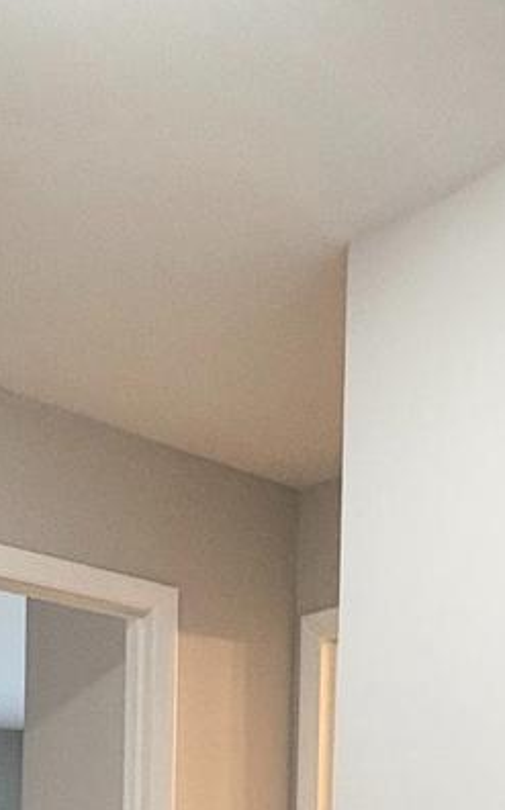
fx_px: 1191
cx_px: 319
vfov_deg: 32.1
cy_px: 935
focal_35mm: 54
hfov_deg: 23.9
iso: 400
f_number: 2.2
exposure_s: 1/120
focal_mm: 2.22
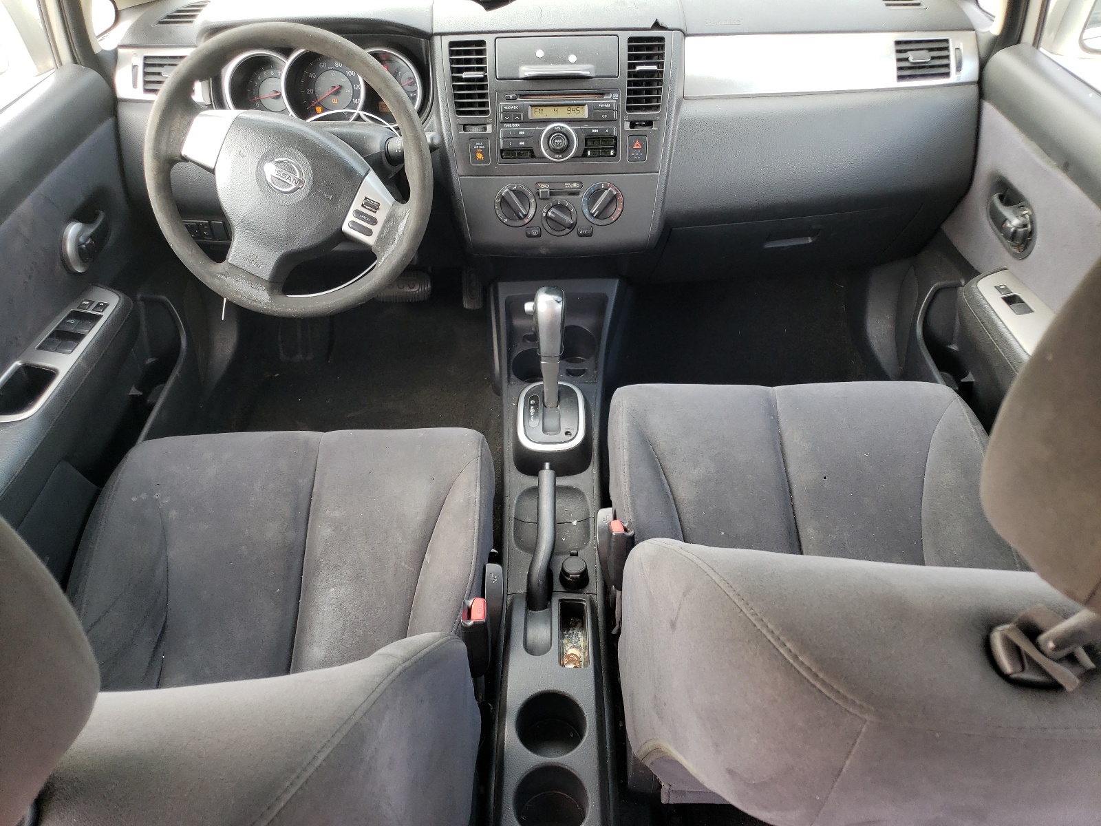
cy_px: 413
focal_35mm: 26
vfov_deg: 53.1
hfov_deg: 67.3
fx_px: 827
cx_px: 550
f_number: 1.5
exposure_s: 1/100
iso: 52
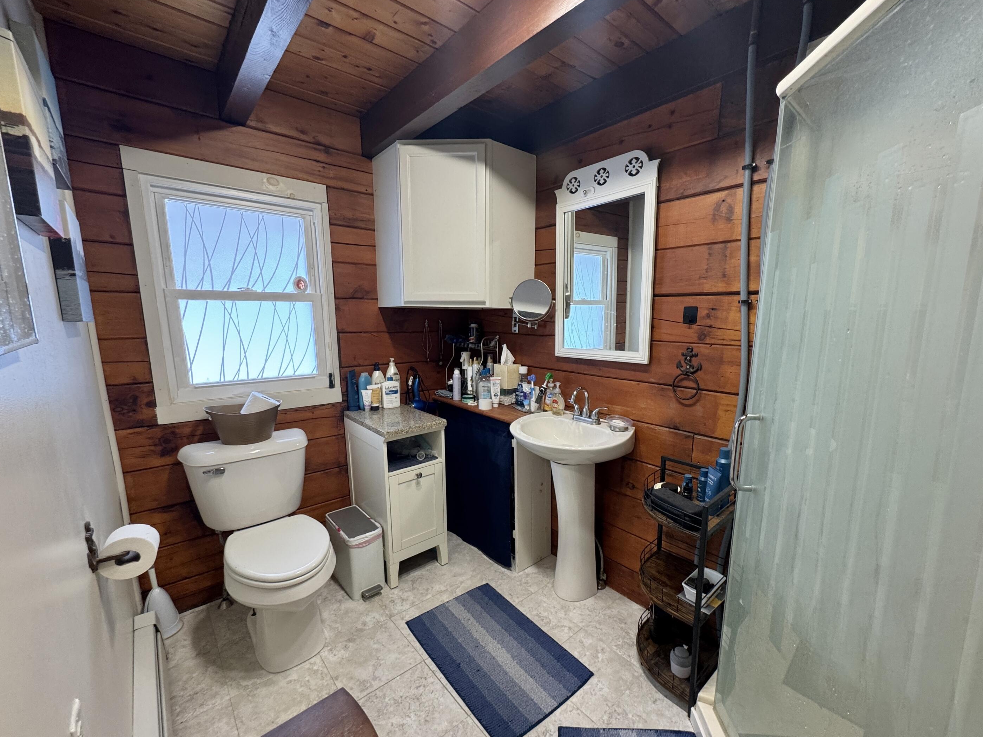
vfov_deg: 81.7
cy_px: 390
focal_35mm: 15
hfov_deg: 98.1
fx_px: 426
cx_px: 510
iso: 200
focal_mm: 2.22
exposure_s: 1/60
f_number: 2.2
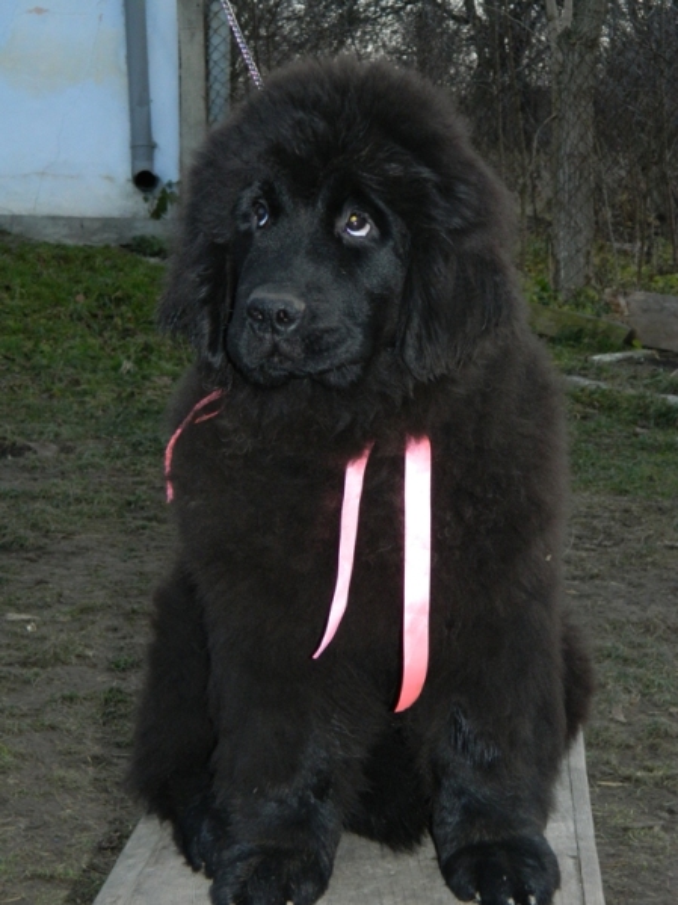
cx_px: 339
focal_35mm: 70
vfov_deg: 27.8
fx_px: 1829
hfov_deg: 21.0
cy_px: 452
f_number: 4
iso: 200
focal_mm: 12.6
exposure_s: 1/50
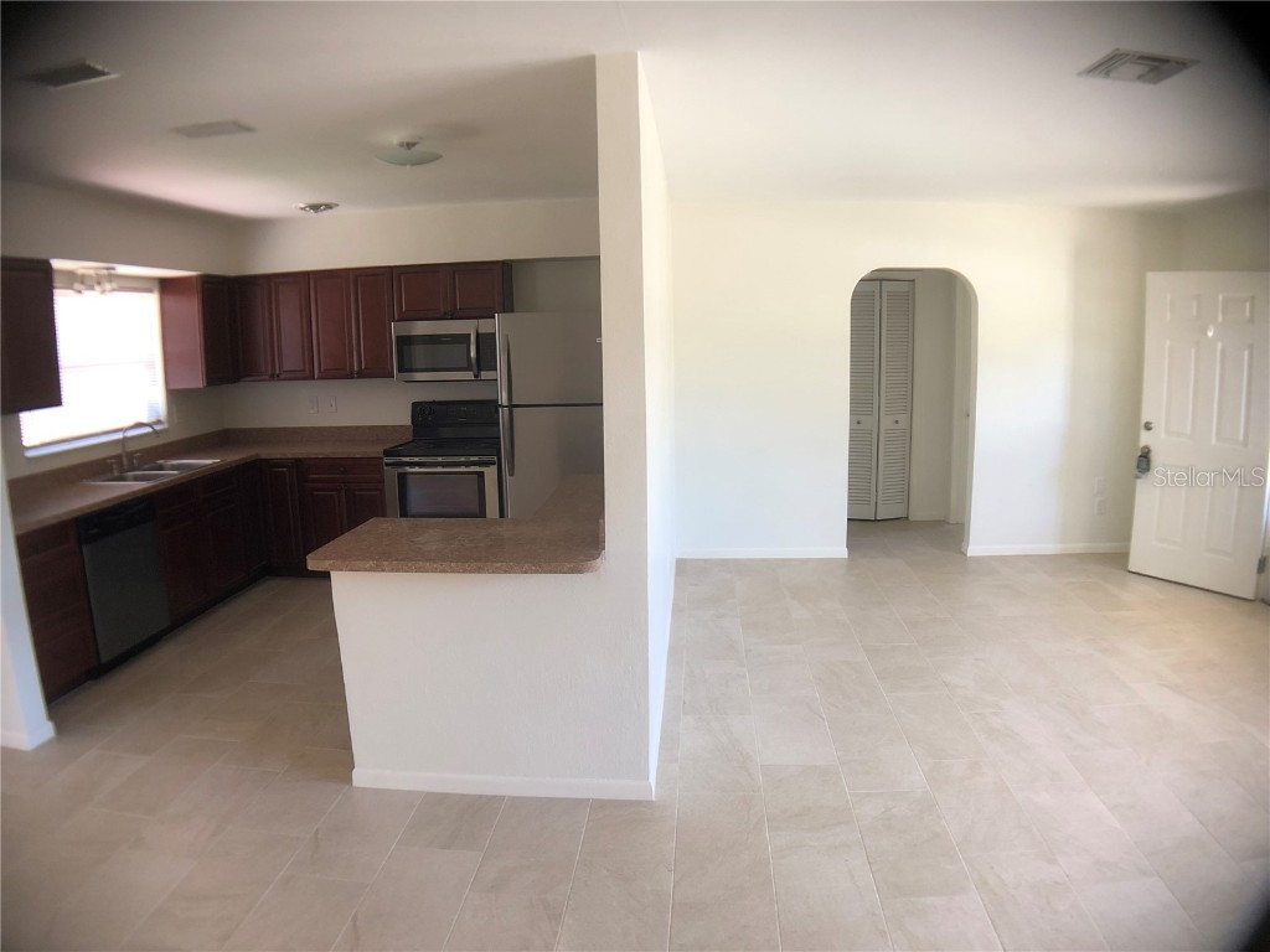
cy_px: 476
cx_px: 635
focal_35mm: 28
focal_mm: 3.99
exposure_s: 1/24
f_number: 1.8
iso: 40
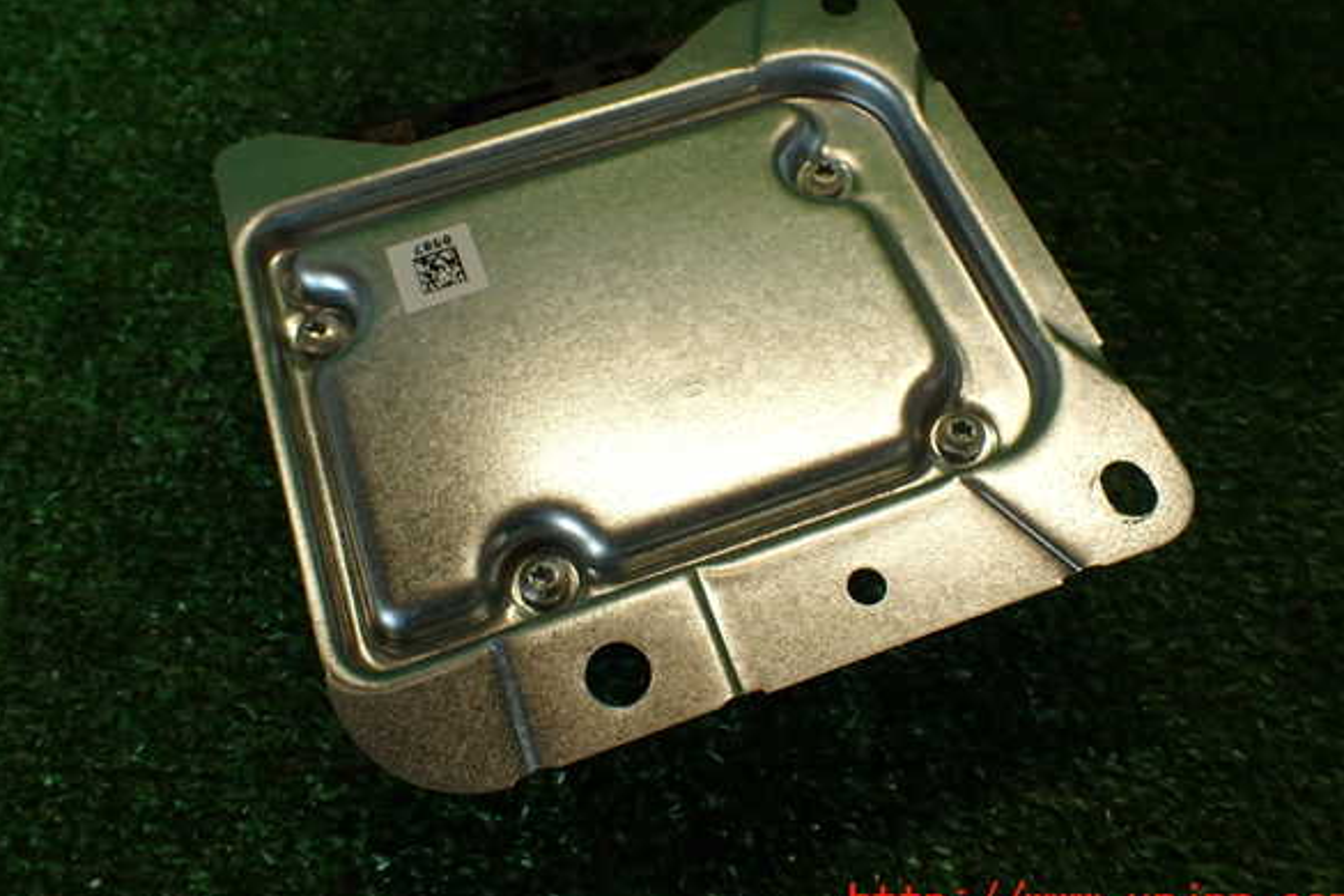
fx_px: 1195
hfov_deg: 58.7
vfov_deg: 41.1
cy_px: 418
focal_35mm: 32
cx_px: 678
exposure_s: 1/60
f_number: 3.2
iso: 125
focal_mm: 5.4
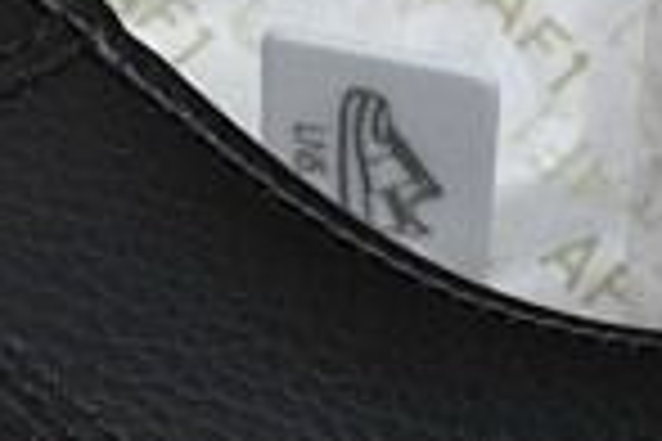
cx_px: -743
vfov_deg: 6.8
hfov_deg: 9.4
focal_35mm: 202
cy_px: 256
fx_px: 3708
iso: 800
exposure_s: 1/100
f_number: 11
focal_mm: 27.5
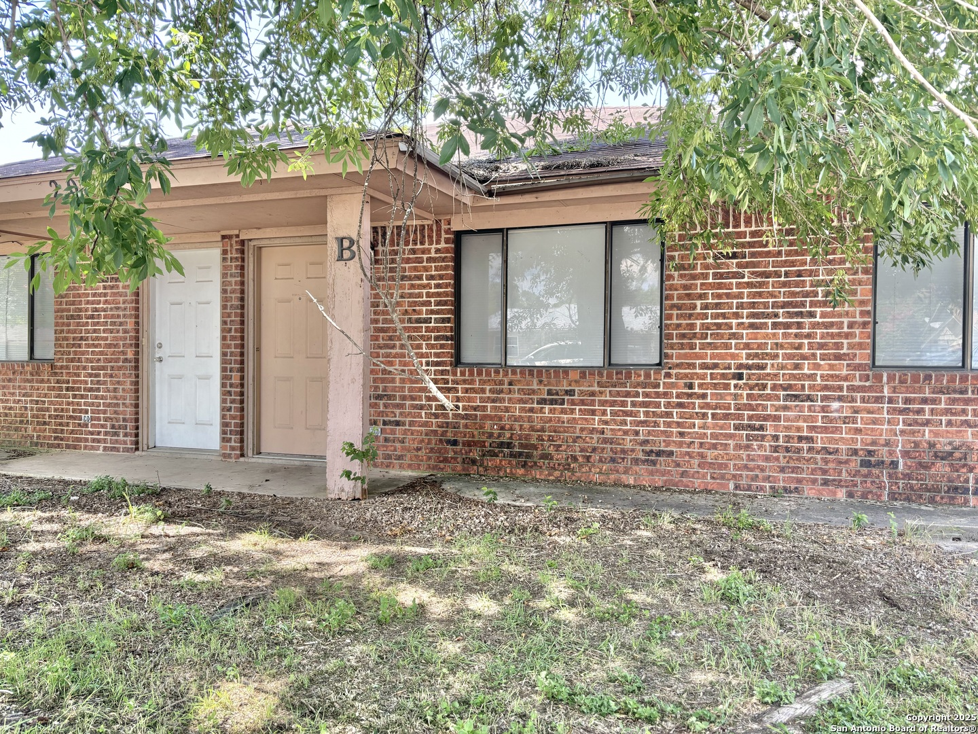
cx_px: 489
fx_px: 735
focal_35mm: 26
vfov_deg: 53.1
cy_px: 367
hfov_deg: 67.3
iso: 50
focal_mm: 5.96
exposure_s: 1/169
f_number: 1.6
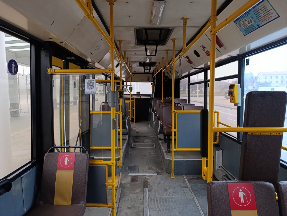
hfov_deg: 73.8
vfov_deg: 59.0
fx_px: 191
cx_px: 144
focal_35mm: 23
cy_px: 108
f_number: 1.6
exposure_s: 1/25
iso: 1250
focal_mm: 6.14
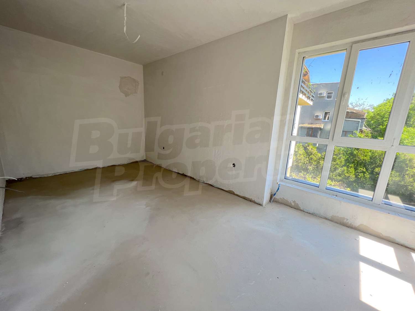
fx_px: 156
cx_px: 208
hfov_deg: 106.2
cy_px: 156
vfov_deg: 89.9
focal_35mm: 13
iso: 32
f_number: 1.8
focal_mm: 1.57
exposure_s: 1/149
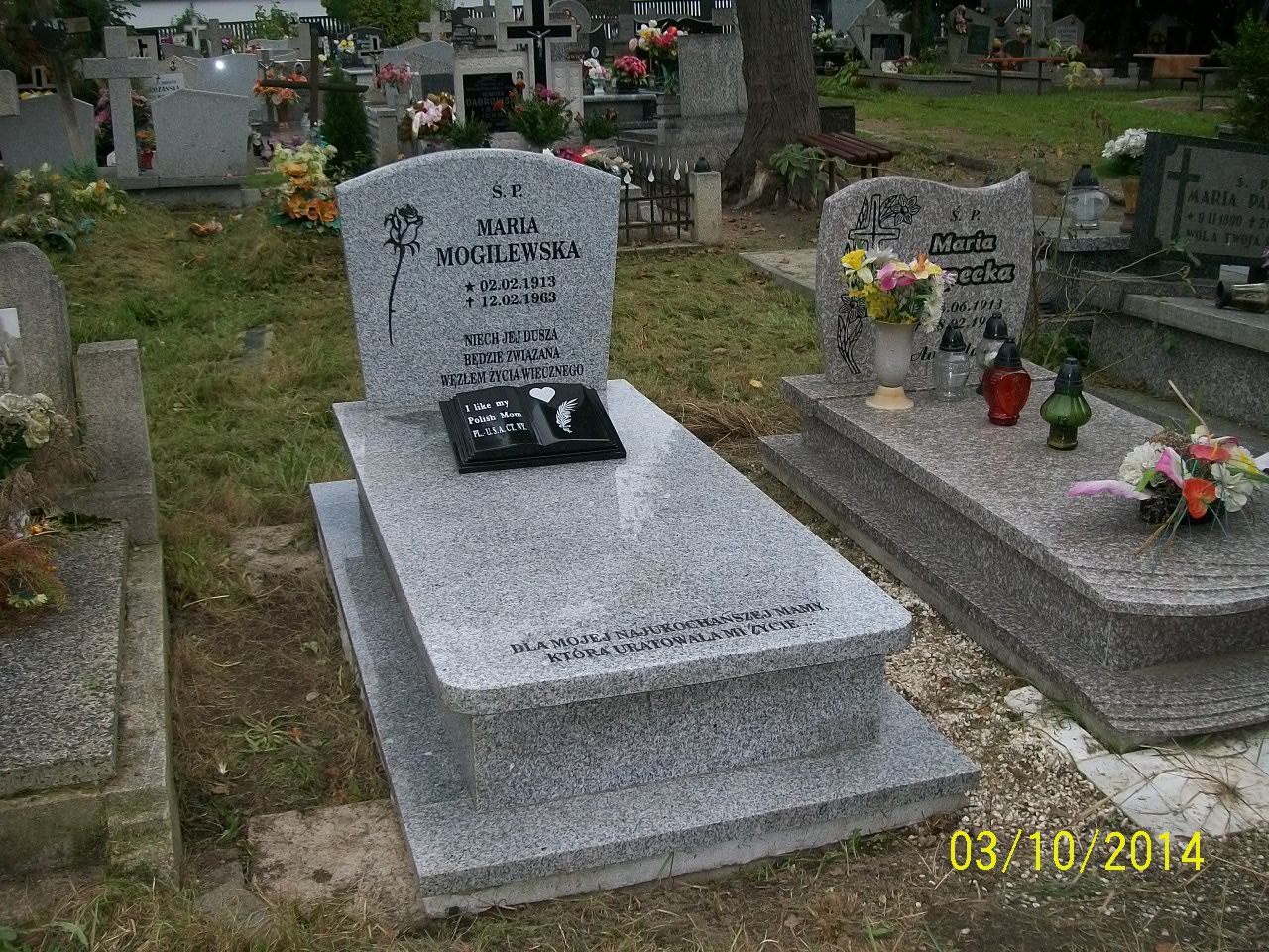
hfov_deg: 51.4
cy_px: 476
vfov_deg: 39.7
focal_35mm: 36
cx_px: 634
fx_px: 1320
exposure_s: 1/640
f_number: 2.7
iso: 80
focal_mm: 6
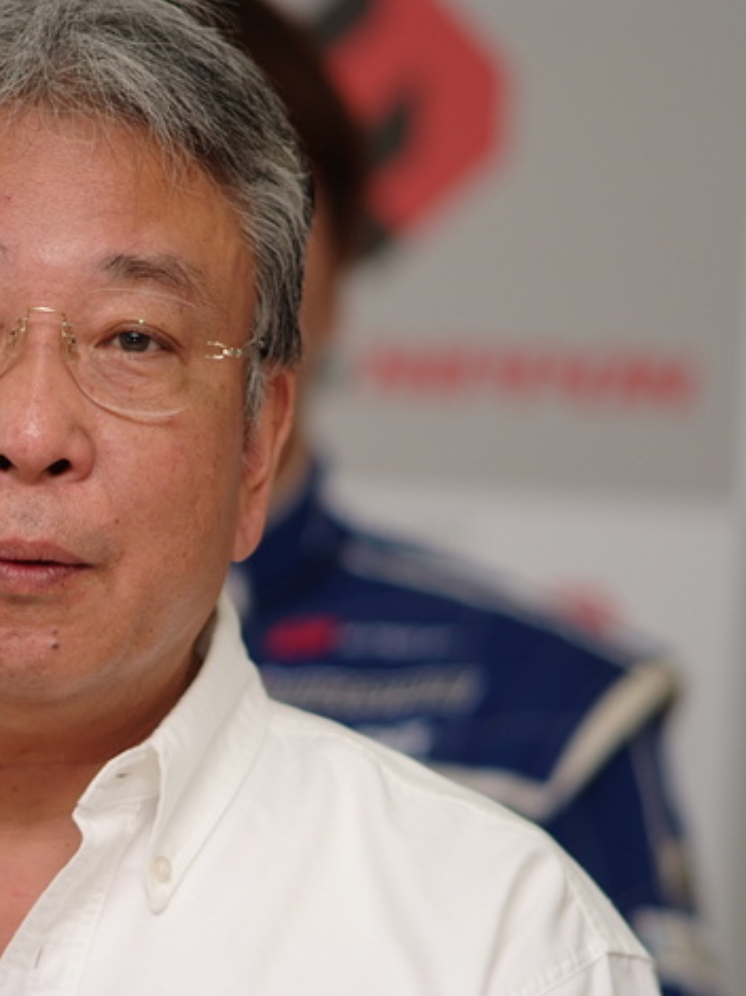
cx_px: 4
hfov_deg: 3.7
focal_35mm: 398
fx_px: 11447
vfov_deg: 5.0
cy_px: 500
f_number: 2.8
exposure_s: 1/125
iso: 200
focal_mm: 180
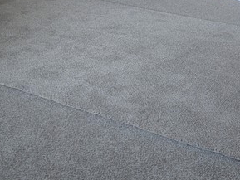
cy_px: -74
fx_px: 319
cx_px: 245
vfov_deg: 25.5
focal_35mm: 46
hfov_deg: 36.6
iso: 49
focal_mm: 1.95
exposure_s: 1/30
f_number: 2.2
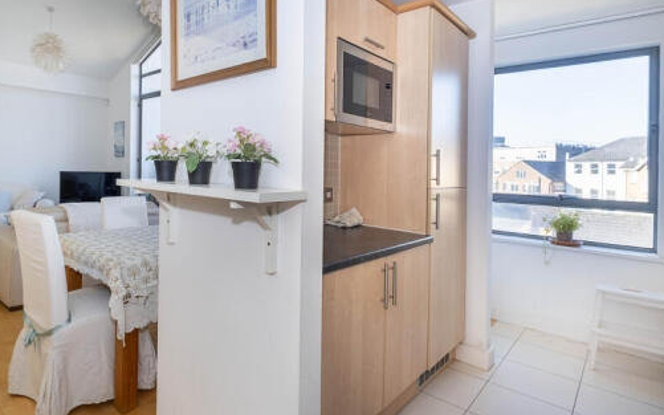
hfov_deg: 83.7
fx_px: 362
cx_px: 255
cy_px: 154
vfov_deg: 58.8
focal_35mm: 20
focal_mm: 10
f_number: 6.4
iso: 320
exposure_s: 1/60
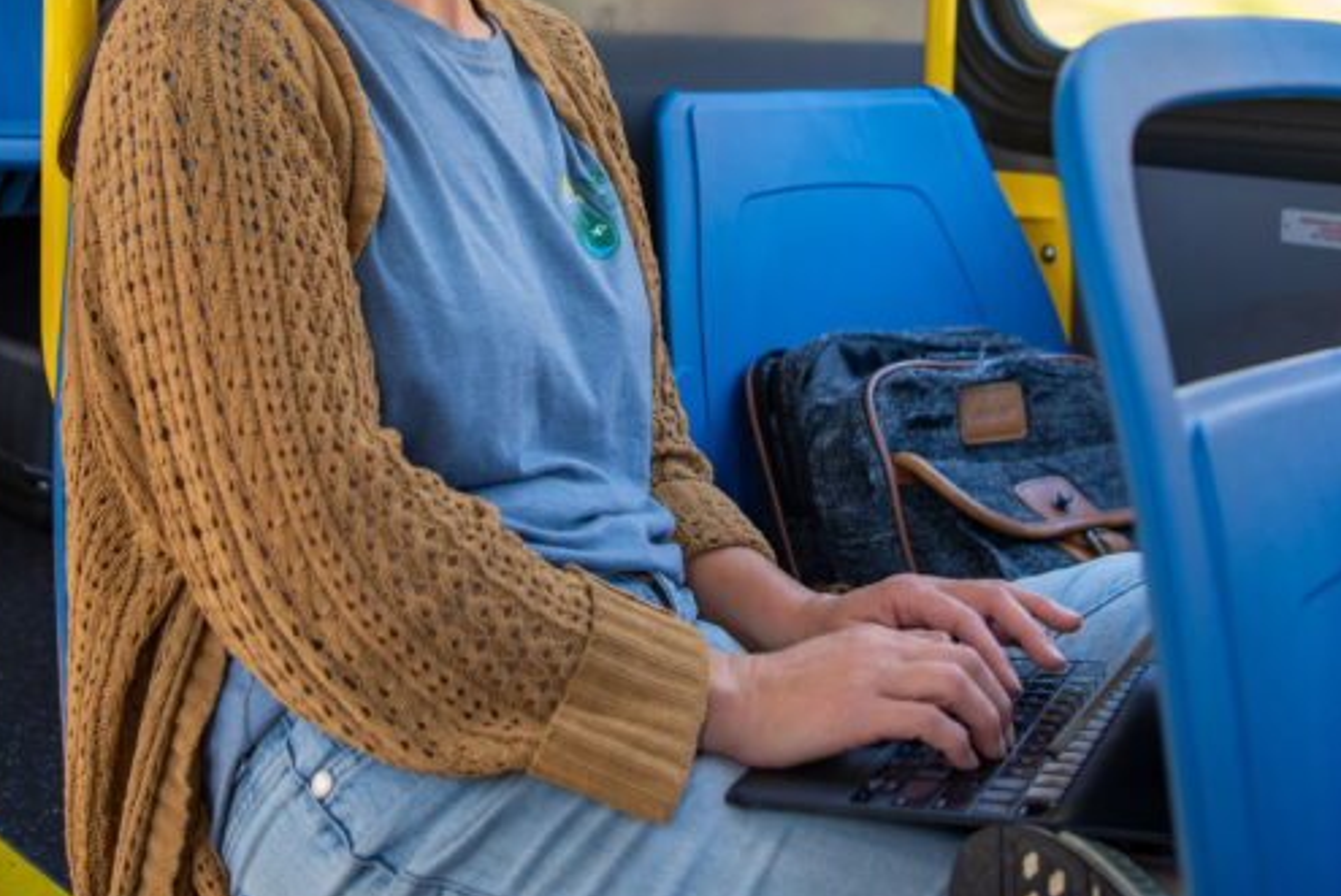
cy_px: 3
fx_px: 2311
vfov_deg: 21.2
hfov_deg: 32.3
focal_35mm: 62
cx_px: 566
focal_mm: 30
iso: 125
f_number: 2.8
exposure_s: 1/80
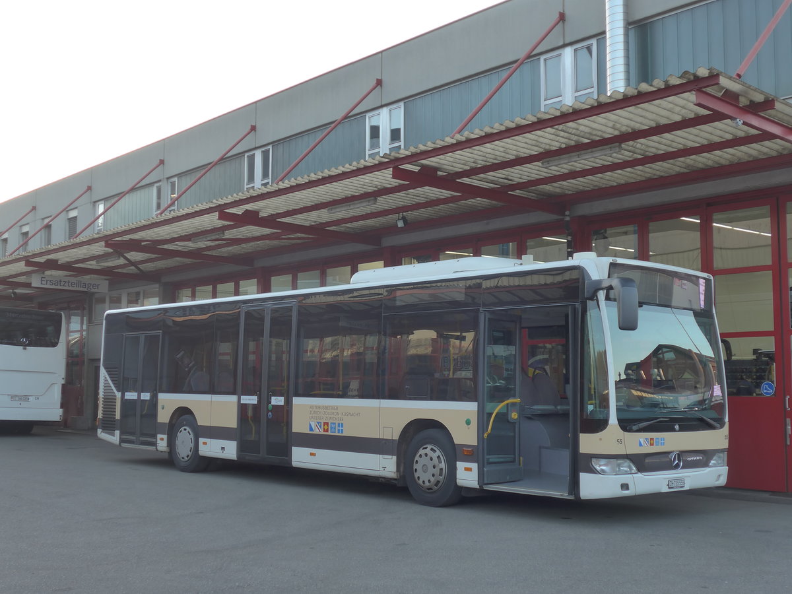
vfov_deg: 32.9
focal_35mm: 44
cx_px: 396
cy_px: 297
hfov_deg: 42.9
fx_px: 1007
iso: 160
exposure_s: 1/125
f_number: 2.8
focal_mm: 9
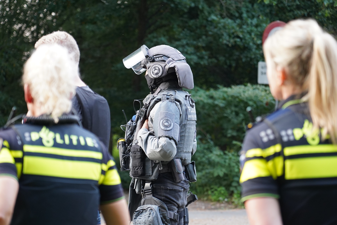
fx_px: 983
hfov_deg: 19.5
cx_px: 168
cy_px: 112
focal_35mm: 105
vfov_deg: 13.0
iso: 2000
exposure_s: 1/160
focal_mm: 105
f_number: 4
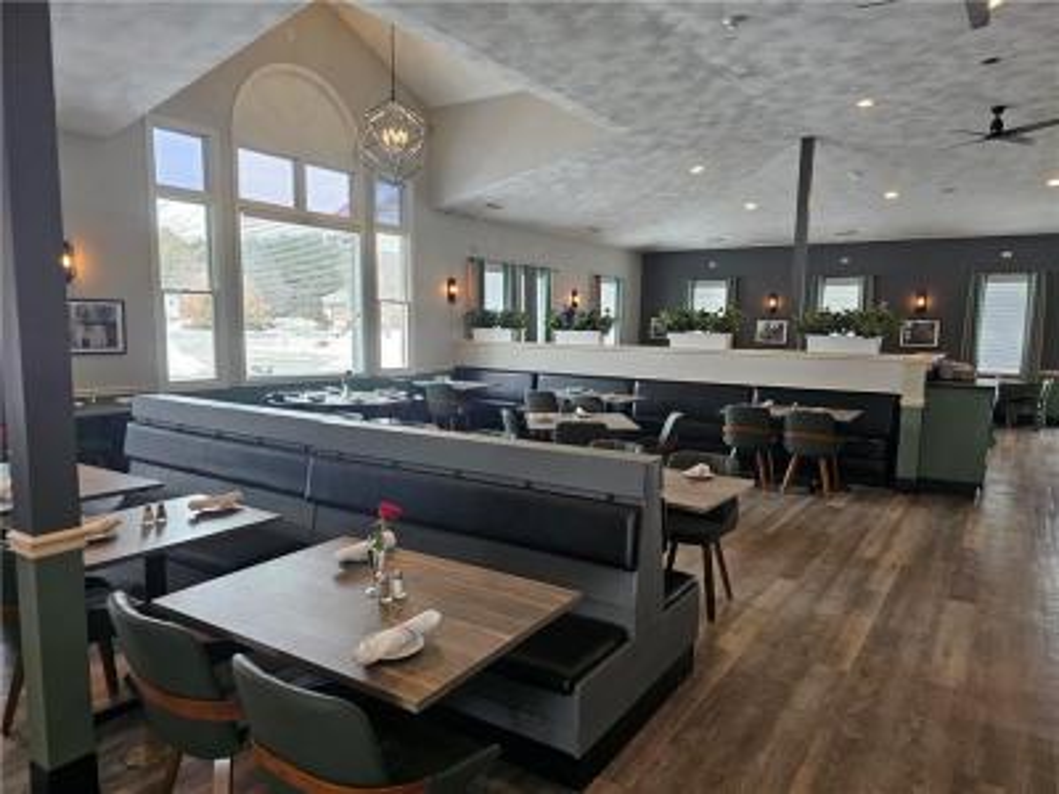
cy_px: 397
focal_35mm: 23
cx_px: 530
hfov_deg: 73.9
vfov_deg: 58.9
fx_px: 704
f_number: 1.7
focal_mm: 6.3
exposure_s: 1/120
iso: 320
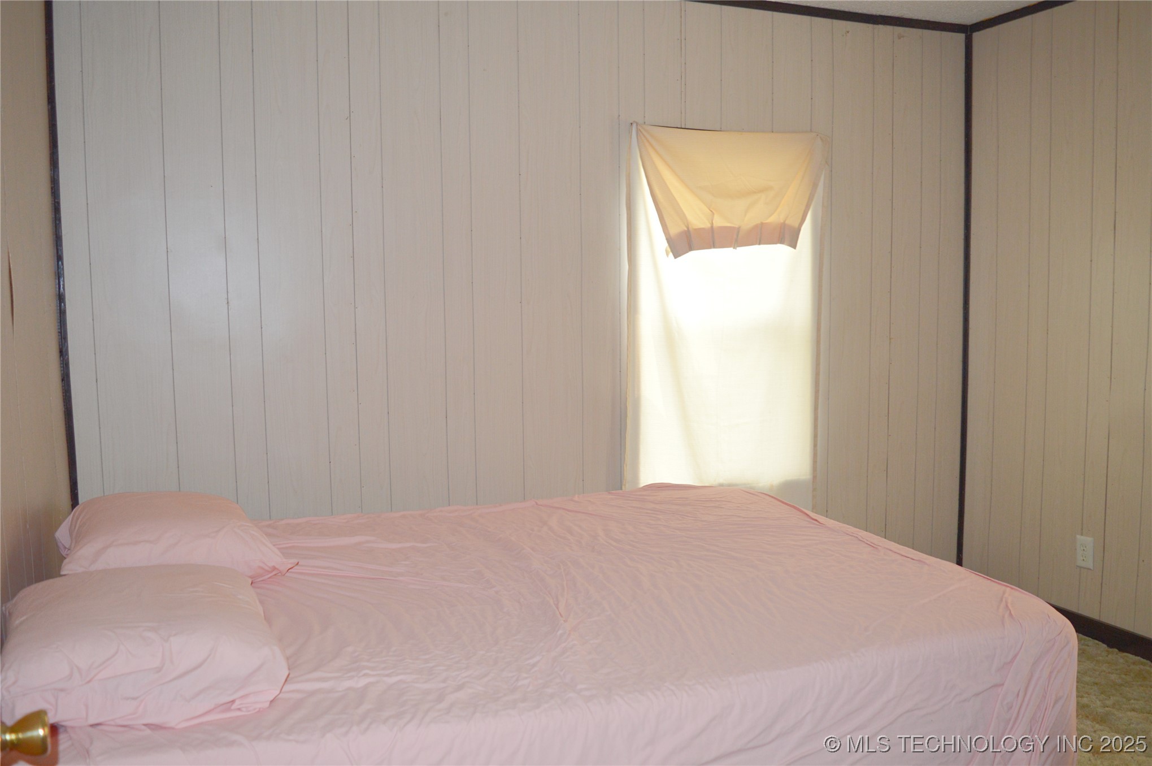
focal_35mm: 27
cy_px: 383
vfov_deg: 47.8
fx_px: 863
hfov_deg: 67.4
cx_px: 576
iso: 450
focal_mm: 18
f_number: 3.5
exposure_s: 1/60
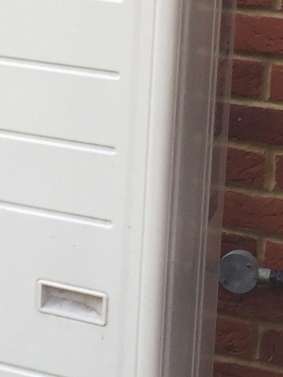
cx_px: -21
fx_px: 1330
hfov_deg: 12.0
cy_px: 41
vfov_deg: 16.0
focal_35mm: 122
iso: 50
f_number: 2.2
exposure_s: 1/100
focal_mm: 4.15
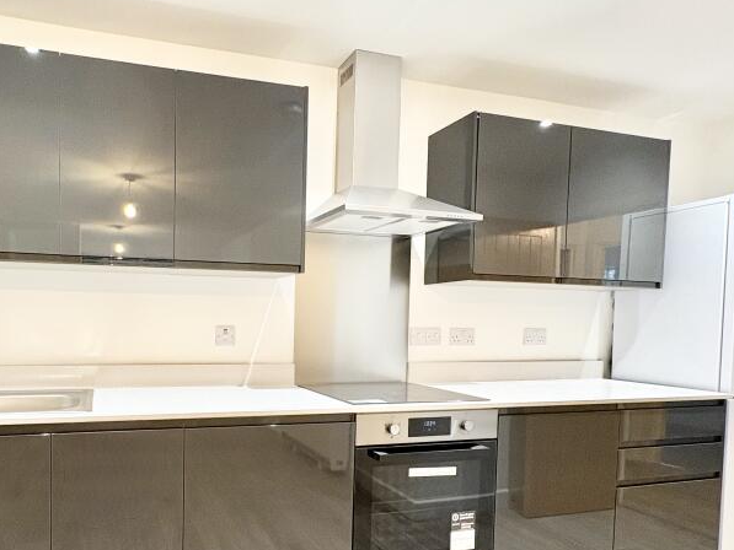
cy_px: 343
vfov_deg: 56.2
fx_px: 509
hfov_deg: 69.1
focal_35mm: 24
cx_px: 231
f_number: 2.2
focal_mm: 2.22
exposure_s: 1/50
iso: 250
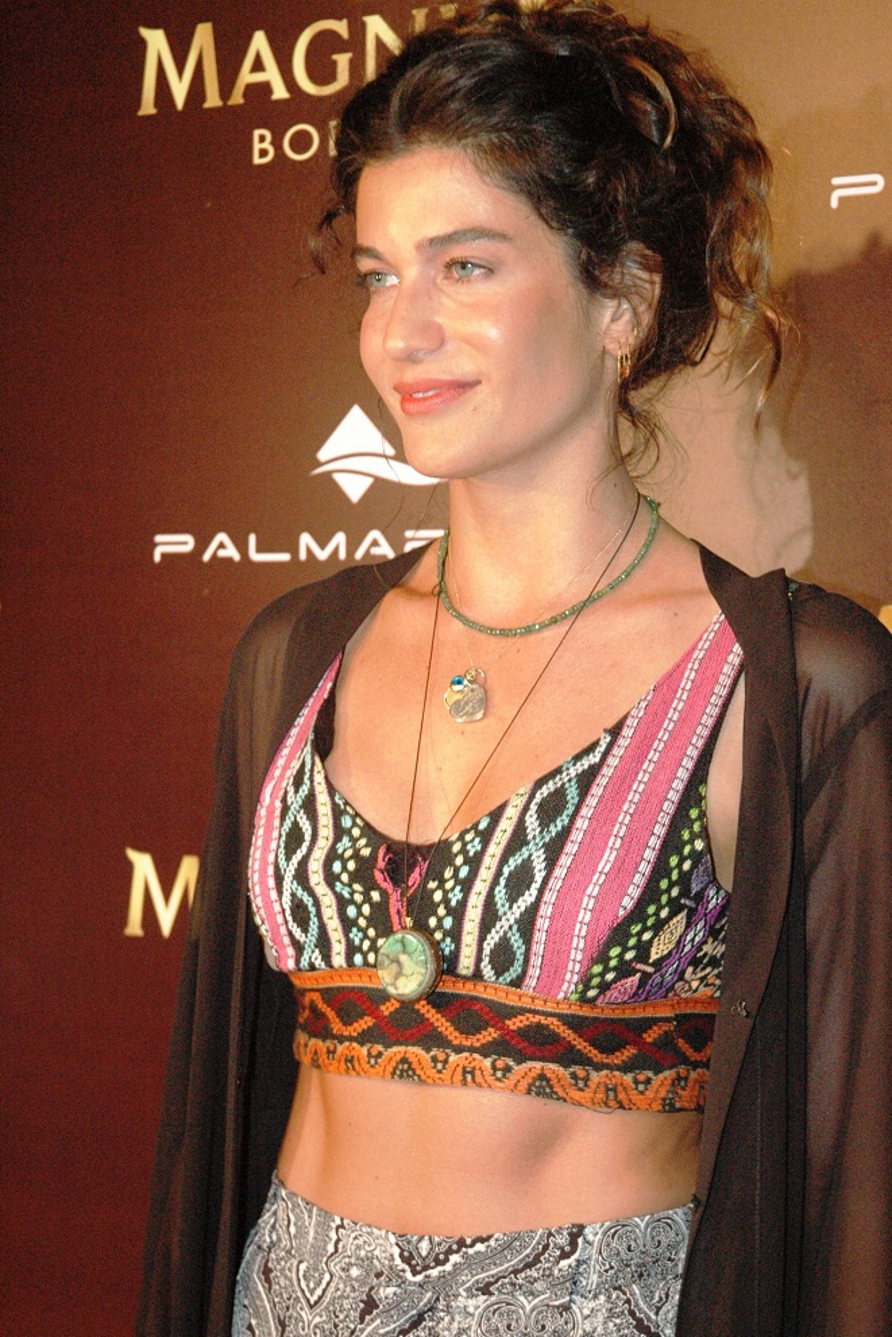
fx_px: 2489
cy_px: 670
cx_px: 445
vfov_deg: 30.1
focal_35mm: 67
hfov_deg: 20.3
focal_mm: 44
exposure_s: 1/60
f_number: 5
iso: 1600
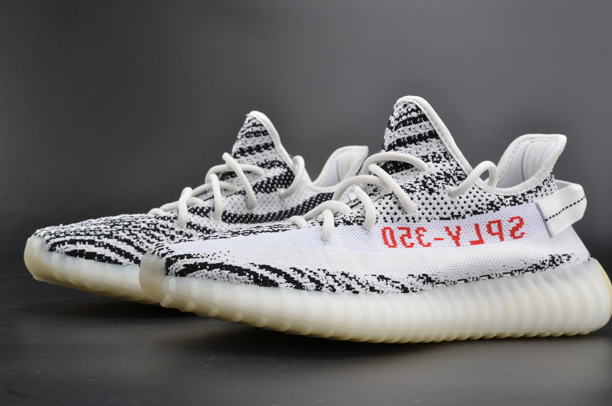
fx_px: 789
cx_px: 306
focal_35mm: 46
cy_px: 203
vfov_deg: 28.8
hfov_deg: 42.4
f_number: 13
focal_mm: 31
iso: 125
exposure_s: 1/125
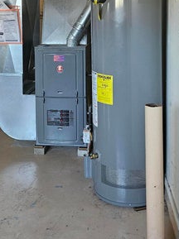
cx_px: 79
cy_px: 29
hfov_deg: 28.5
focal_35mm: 51
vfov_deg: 35.6
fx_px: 352
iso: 640
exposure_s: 1/120
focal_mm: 5.4
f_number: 1.8
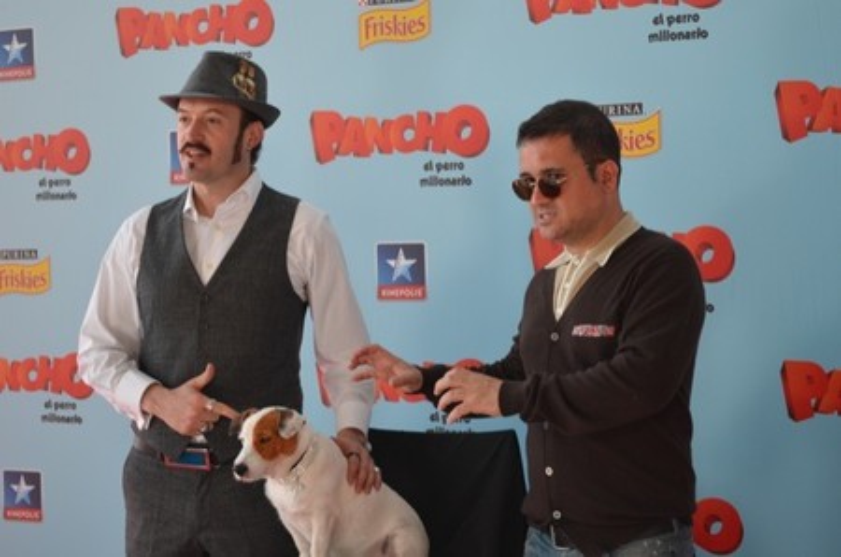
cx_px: 420
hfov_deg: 24.7
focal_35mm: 82
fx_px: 1923
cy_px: 278
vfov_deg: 16.5
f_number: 5.6
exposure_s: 1/80
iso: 400
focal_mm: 55
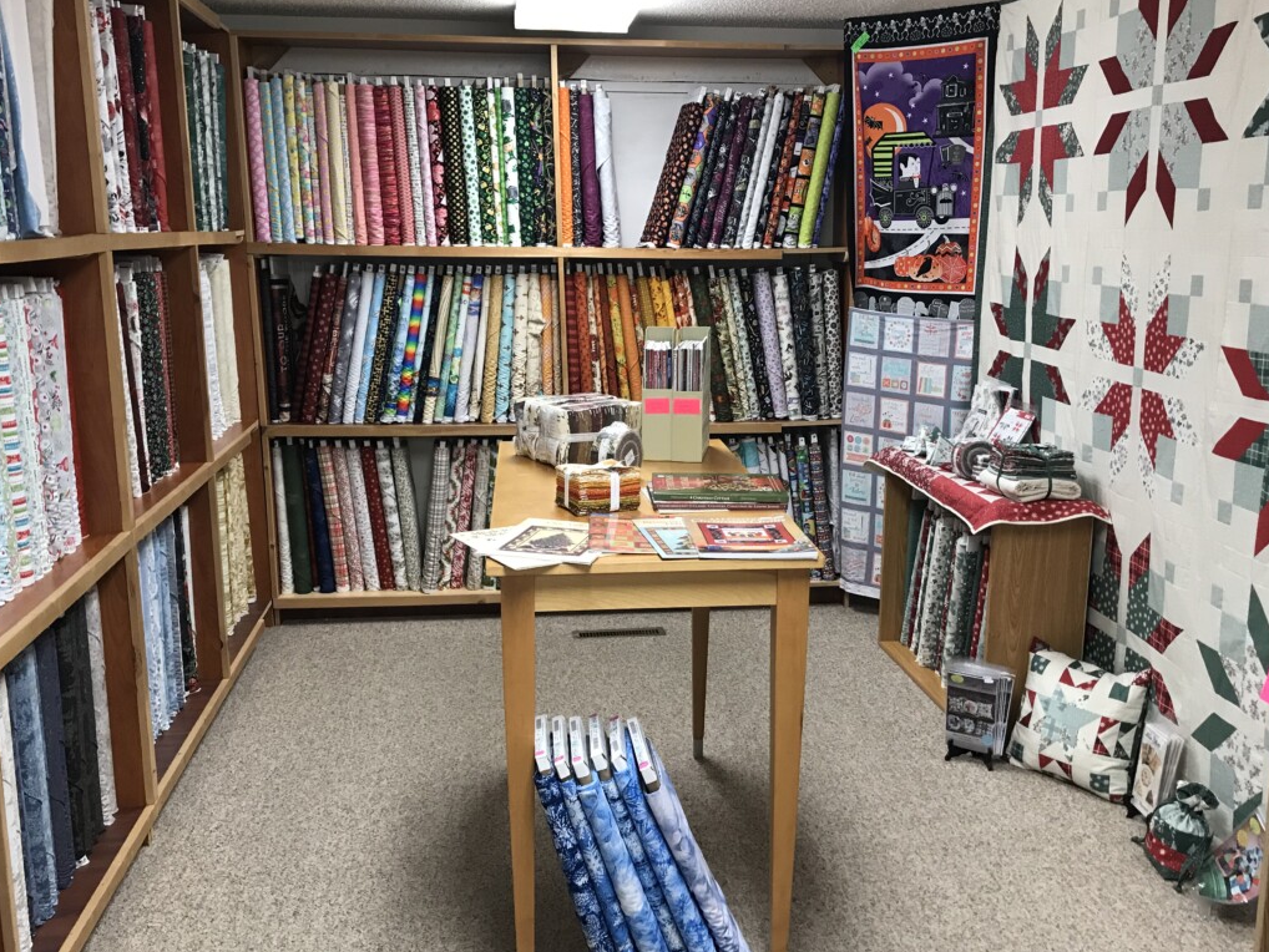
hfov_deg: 55.3
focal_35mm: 33
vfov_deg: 43.0
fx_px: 1210
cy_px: 474
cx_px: 672
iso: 40
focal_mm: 3.99
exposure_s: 1/30
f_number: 1.8
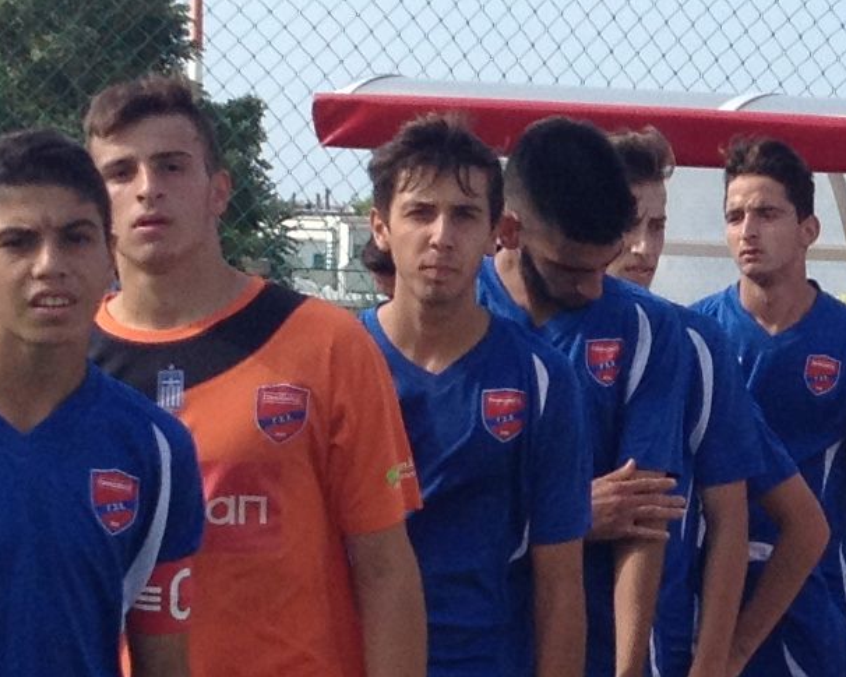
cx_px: 1085
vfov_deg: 8.4
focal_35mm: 184
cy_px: 466
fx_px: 4608
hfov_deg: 10.3
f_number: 2.4
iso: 50
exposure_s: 1/1346
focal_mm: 4.28
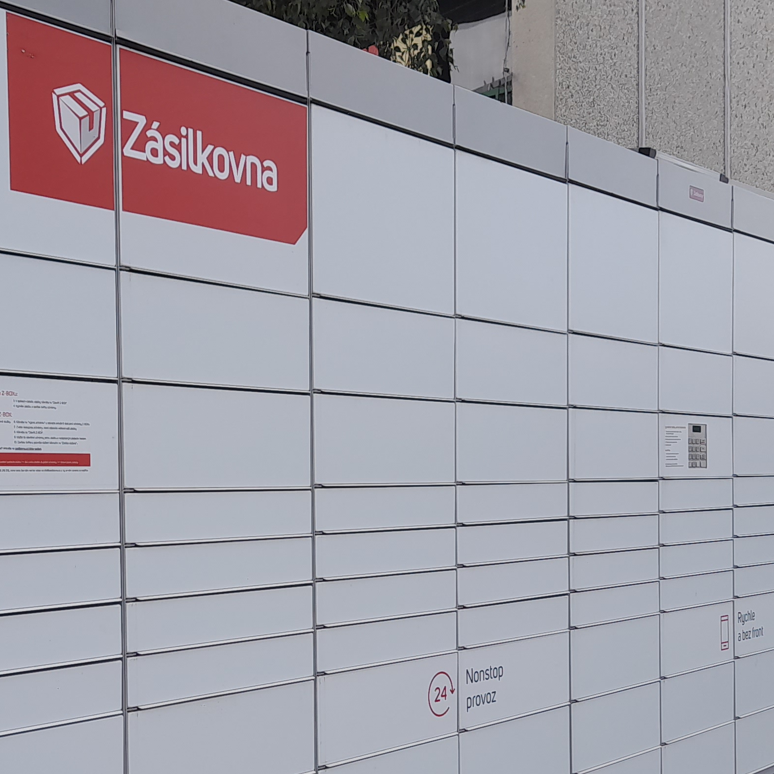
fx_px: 1417
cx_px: 263
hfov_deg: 30.4
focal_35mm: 56
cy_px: 547
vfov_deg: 30.2
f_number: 2
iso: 20
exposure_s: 1/286
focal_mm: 4.6
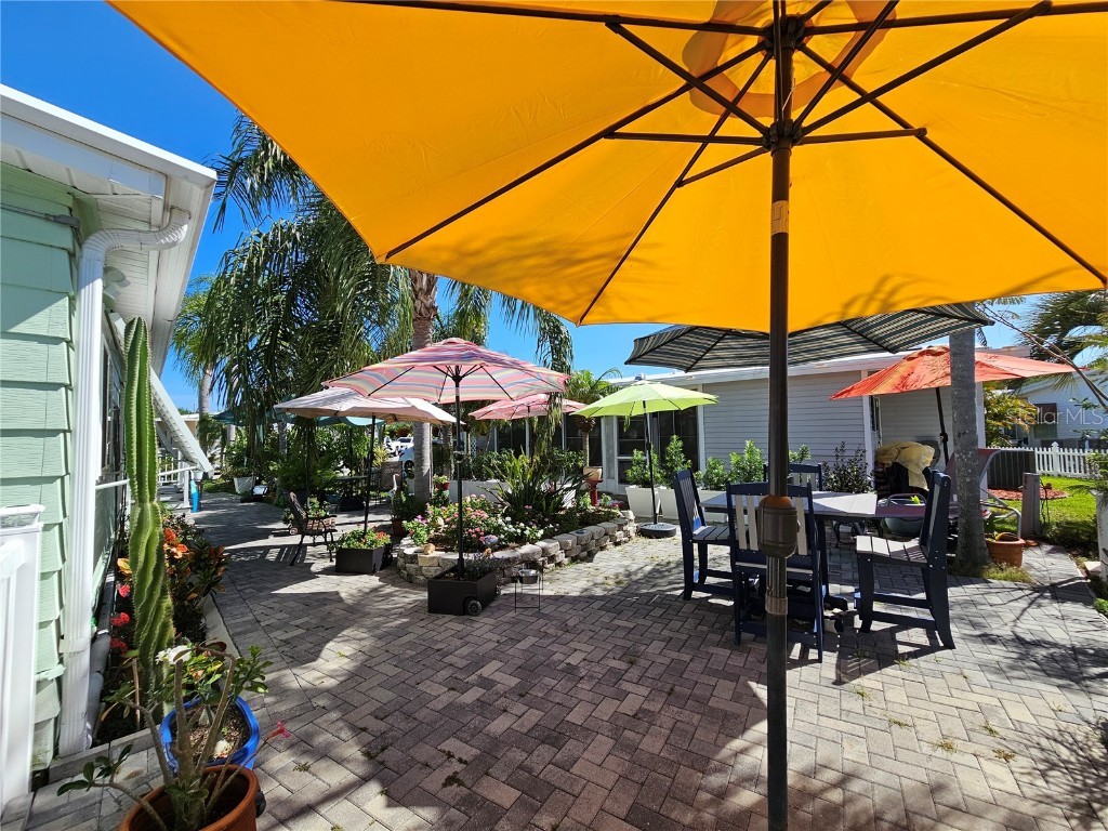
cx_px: 554
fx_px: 416
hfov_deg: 106.2
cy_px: 416
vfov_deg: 89.9
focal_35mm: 13
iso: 50
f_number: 2.2
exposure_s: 1/1668
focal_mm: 2.2
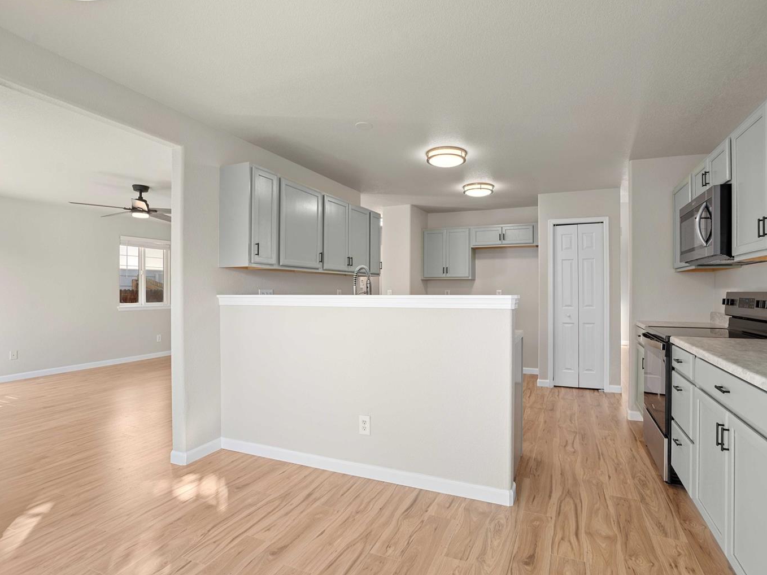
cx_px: 424
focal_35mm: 17
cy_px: 289
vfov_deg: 74.7
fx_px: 377
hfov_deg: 90.7
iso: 100
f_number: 9
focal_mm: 15
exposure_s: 1/8
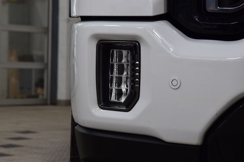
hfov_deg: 19.5
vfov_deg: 13.0
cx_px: 122
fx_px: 712
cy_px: 81
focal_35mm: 105
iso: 450
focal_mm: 70
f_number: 7.1
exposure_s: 1/30
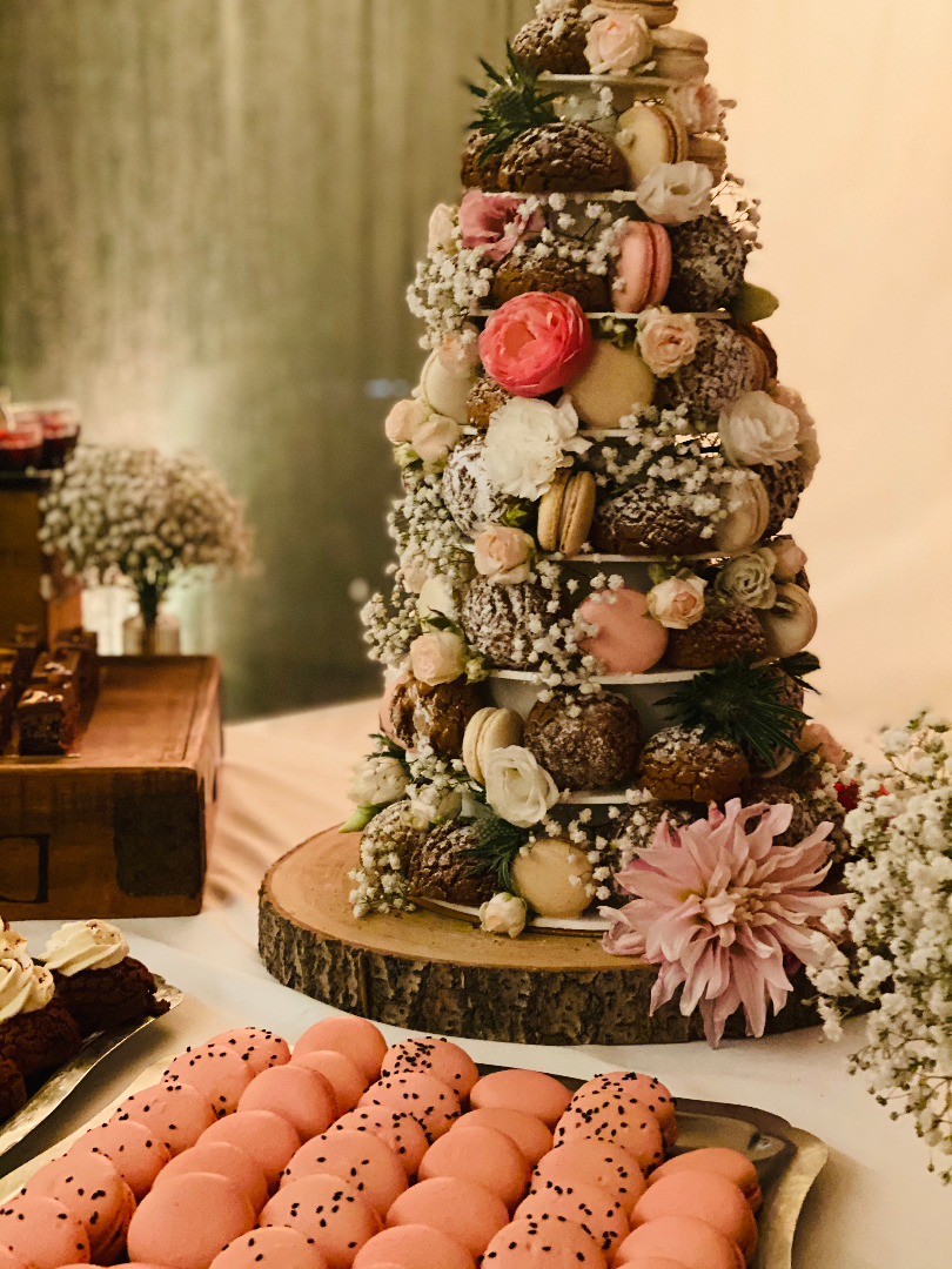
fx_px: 1907
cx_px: 476
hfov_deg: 28.0
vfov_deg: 36.8
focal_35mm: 52
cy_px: 634
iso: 400
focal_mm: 6
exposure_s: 1/14
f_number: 2
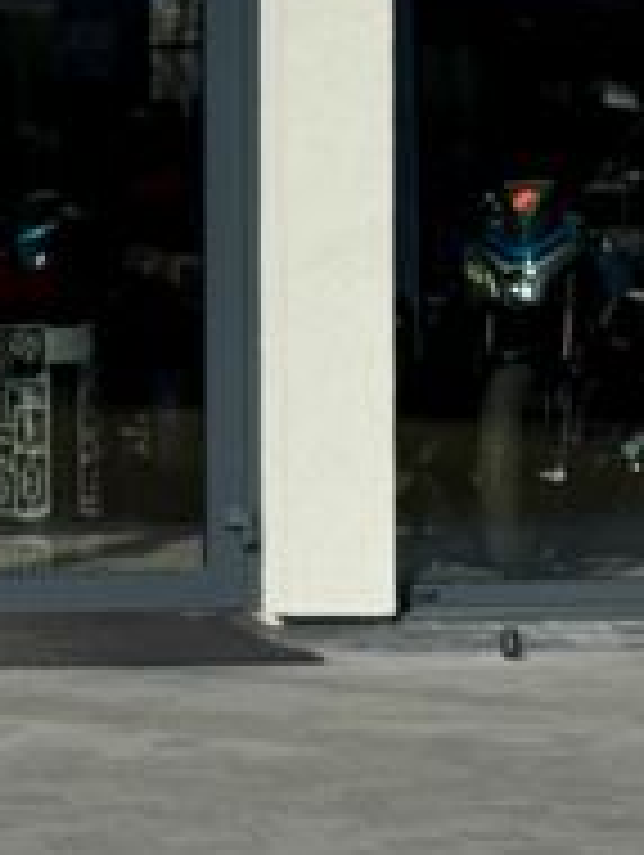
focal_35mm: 202
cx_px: -432
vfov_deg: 9.8
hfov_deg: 7.2
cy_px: 711
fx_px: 5000
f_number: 1.78
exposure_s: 1/8772
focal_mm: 6.76
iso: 64
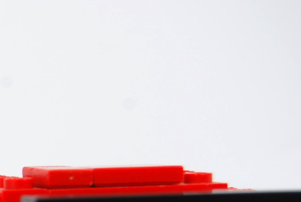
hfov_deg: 8.3
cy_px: 289
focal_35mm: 242
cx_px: -135
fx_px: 2030
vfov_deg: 5.6
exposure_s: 1/60
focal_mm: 55
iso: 180
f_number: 8
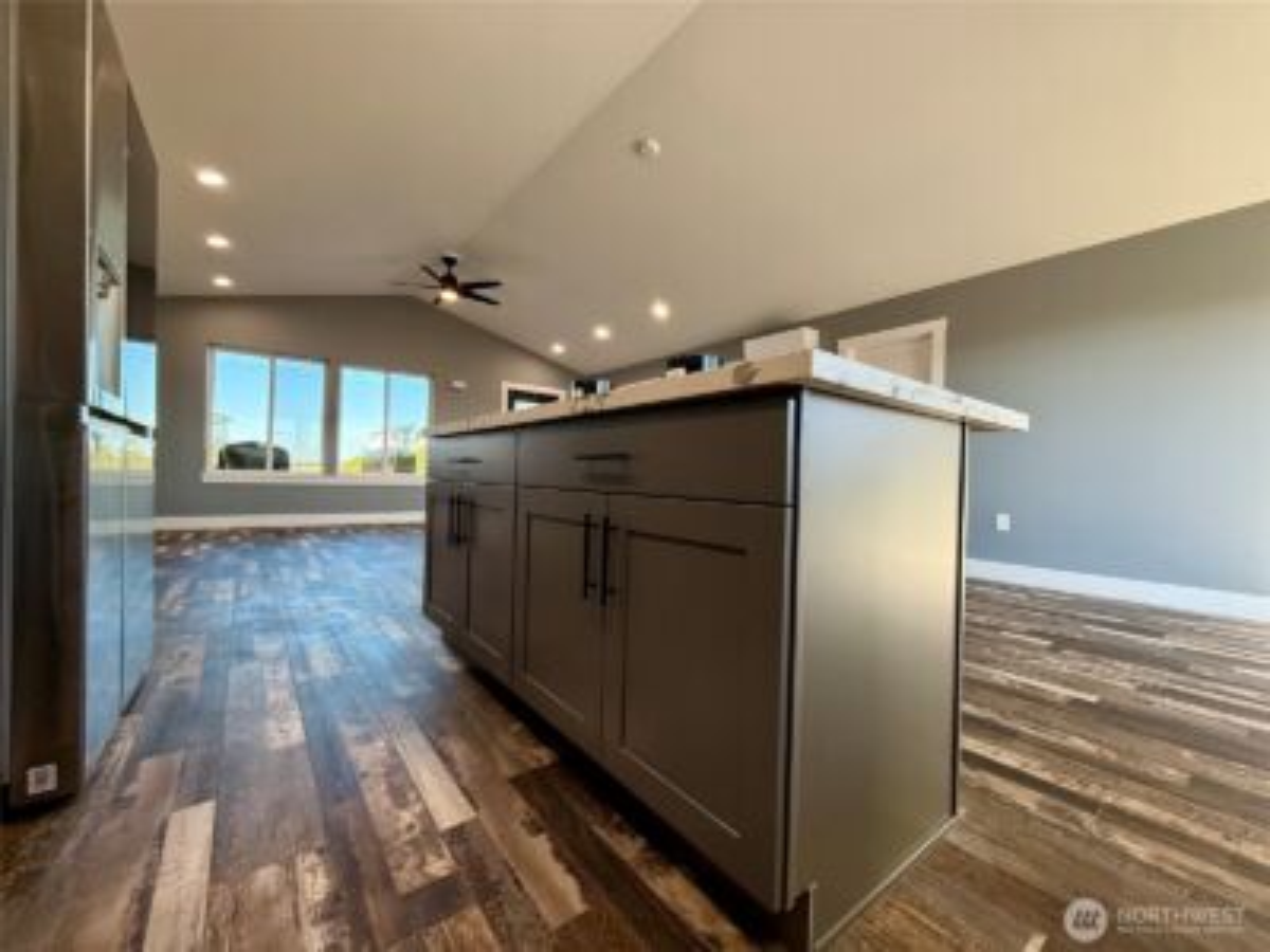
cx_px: 635
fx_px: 514
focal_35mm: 14
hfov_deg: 102.1
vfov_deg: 85.7
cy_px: 476
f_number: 2.2
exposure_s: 1/120
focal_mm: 2.22
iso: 200
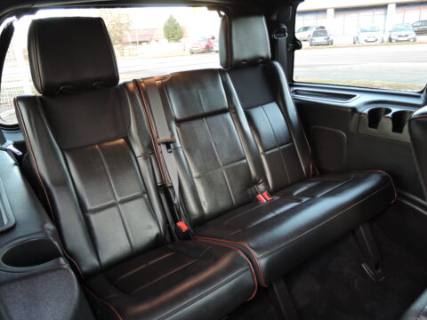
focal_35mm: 28
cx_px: 214
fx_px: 345
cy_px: 160
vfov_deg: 49.7
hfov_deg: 63.4
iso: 400
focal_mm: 6
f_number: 2
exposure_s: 1/15
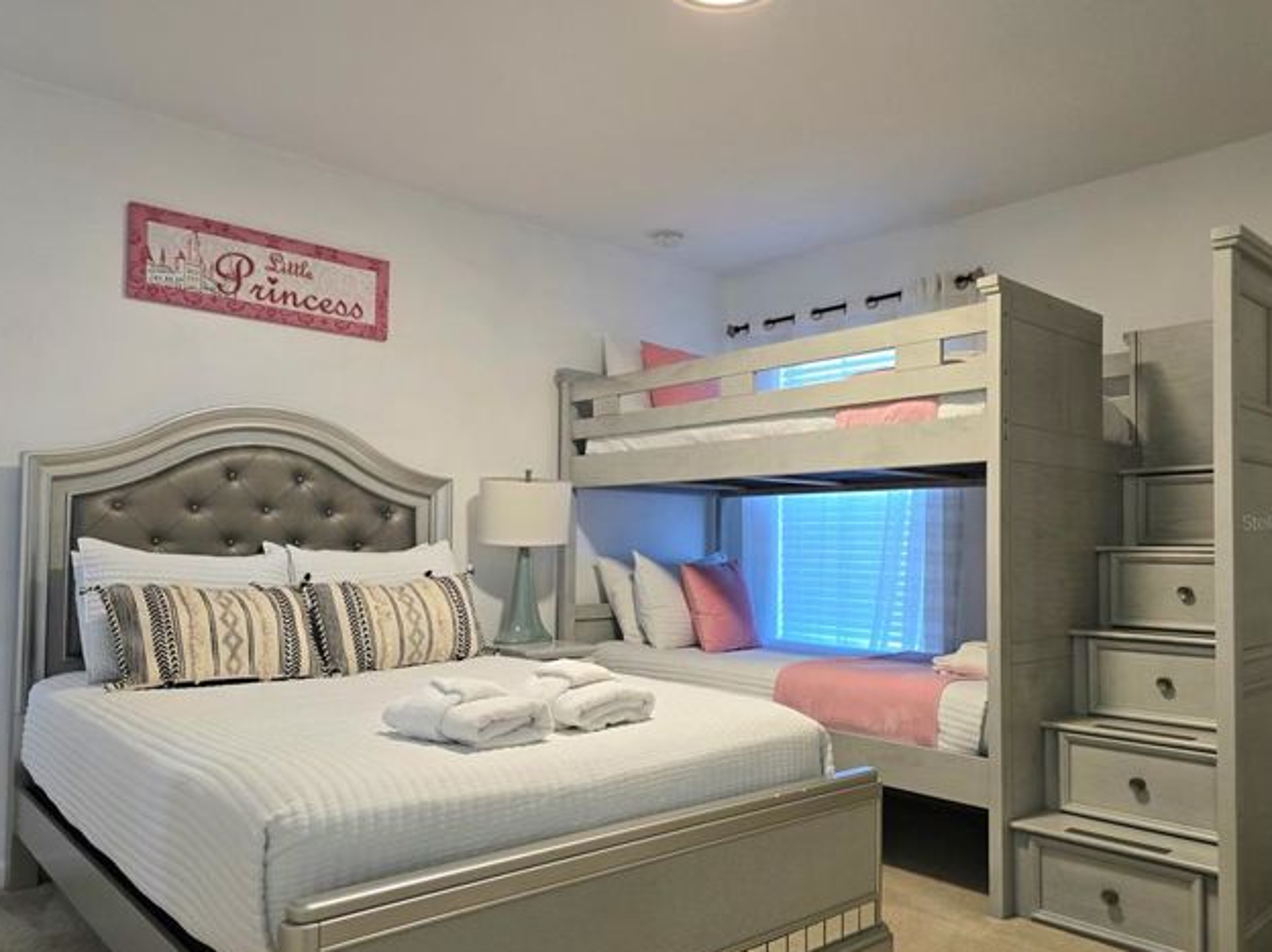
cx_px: 608
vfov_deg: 52.9
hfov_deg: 67.3
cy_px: 522
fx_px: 955
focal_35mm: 26
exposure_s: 1/120
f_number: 1.7
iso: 400
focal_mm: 6.3
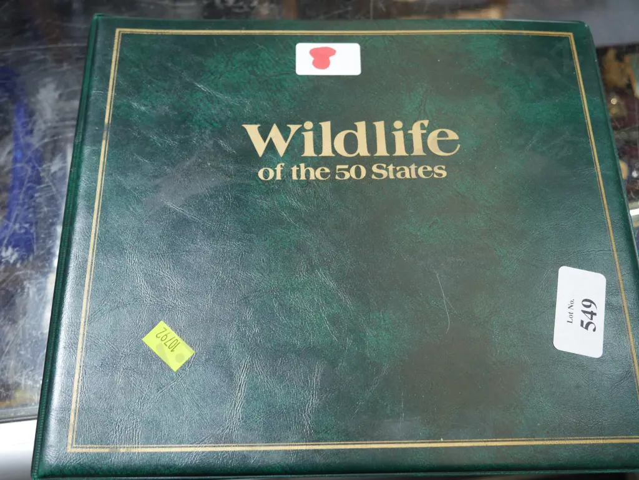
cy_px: 240
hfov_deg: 49.0
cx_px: 320
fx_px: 702
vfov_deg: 37.8
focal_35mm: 38
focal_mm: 19
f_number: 4.1
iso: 320
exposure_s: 1/60
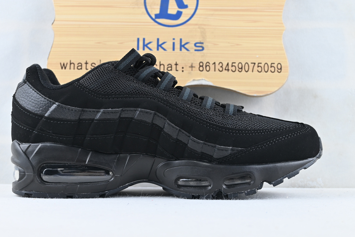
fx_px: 489
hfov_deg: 39.9
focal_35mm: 50
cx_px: 157
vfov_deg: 27.2
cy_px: 122
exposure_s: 1/30
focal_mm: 29
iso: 125
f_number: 4.8
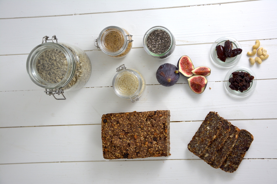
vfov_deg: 25.8
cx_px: 138
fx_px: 404
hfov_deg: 37.9
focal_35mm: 52
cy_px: 92
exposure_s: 1/80
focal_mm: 35
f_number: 4.5
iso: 400
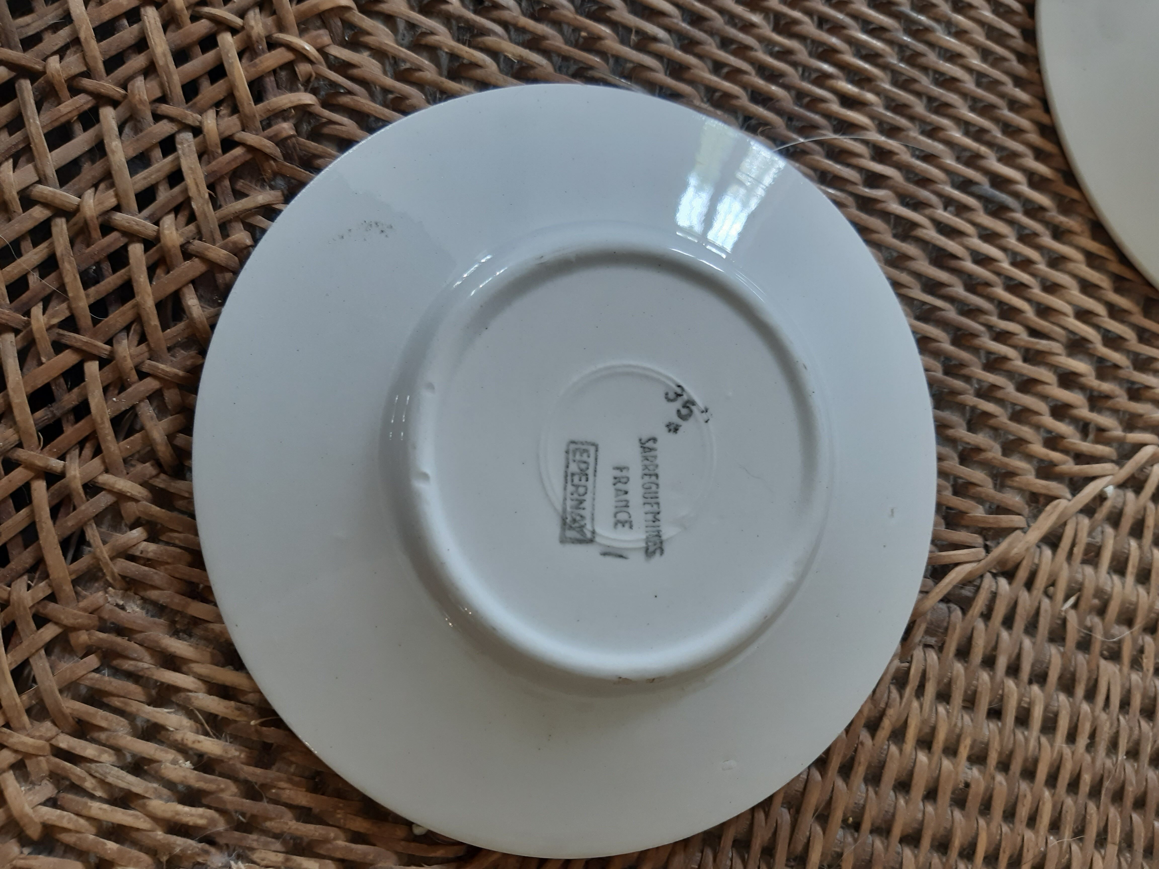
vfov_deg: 53.1
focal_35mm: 26
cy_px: 434
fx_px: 871
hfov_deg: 67.3
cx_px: 580
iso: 64
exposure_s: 1/50
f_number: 1.7
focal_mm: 3.92
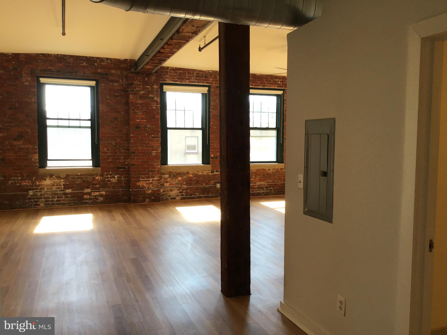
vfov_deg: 45.4
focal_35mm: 31
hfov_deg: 58.4
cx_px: 224
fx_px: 400
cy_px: 168
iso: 32
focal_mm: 3.3
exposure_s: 1/60
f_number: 2.4
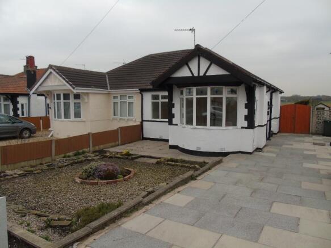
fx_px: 239
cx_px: 166
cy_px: 124
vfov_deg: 54.9
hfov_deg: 69.4
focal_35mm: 25
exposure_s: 1/250
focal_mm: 4.4
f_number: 3.4
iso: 80
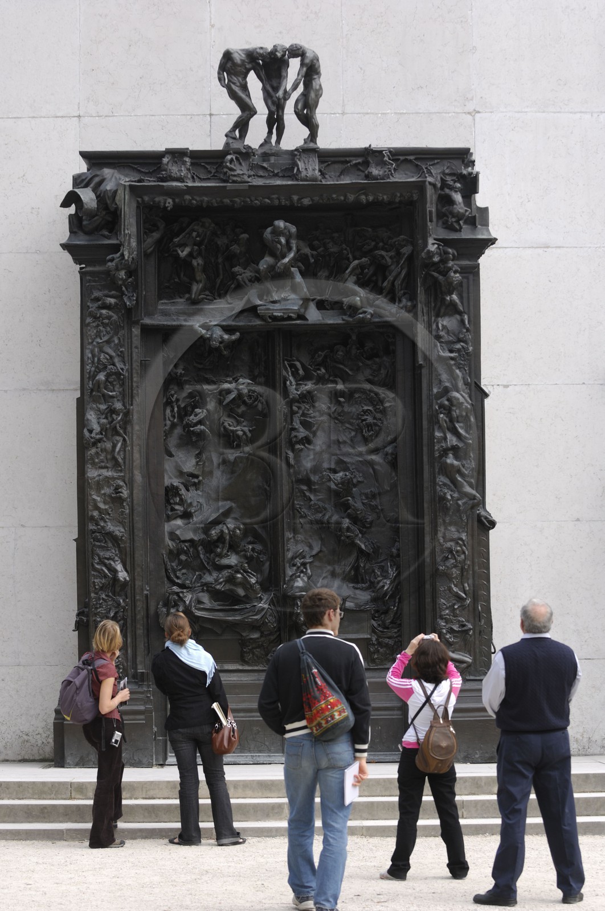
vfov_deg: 19.5
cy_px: 456
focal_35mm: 105
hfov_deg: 13.0
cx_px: 302
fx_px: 2655
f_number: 4.2
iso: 100
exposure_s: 1/160
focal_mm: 70
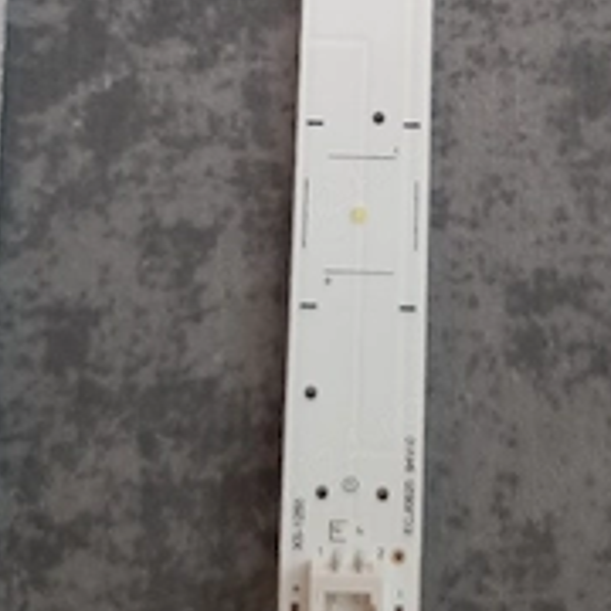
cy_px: -14
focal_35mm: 51
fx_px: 1018
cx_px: 384
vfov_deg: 30.8
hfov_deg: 33.2
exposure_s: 1/40
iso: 200
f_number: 1.7
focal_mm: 3.93
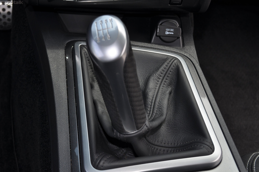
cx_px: 130
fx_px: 323
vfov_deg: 29.8
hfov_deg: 43.6
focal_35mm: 45
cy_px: 86
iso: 200
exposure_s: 1/200
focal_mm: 30
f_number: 7.1
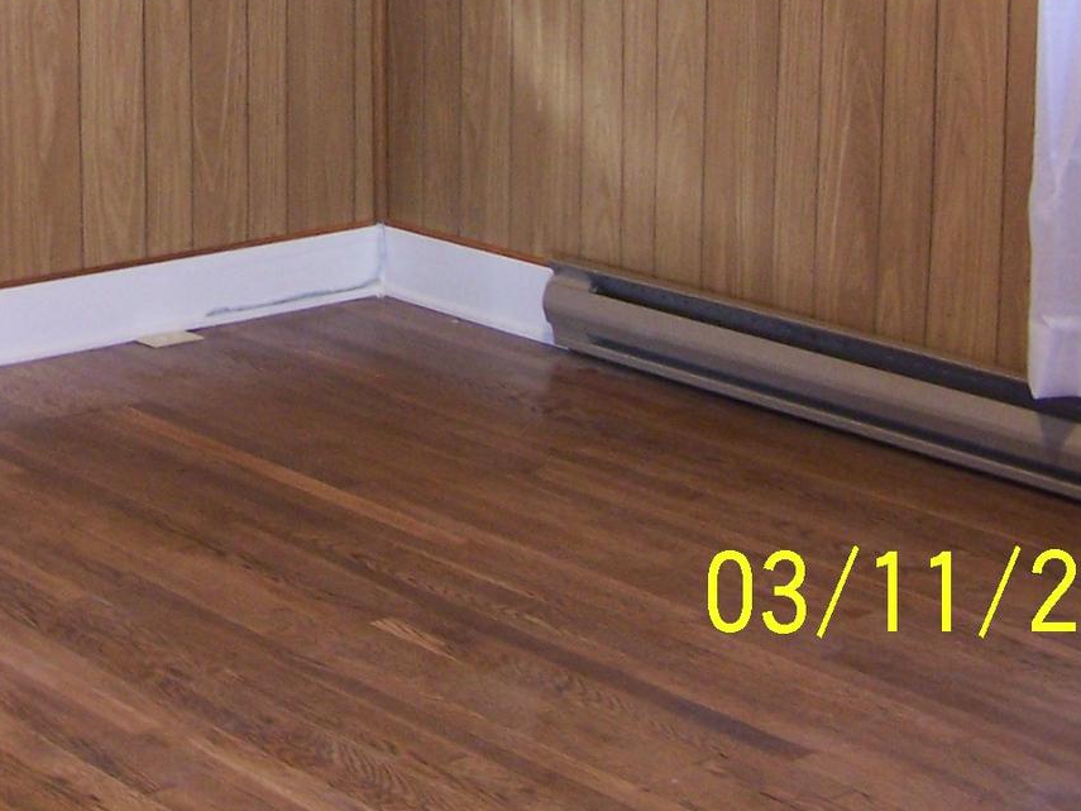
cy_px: -138
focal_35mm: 91
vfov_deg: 15.7
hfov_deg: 21.0
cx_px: 92
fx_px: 2841
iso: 140
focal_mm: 6.3
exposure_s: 1/8
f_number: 2.8
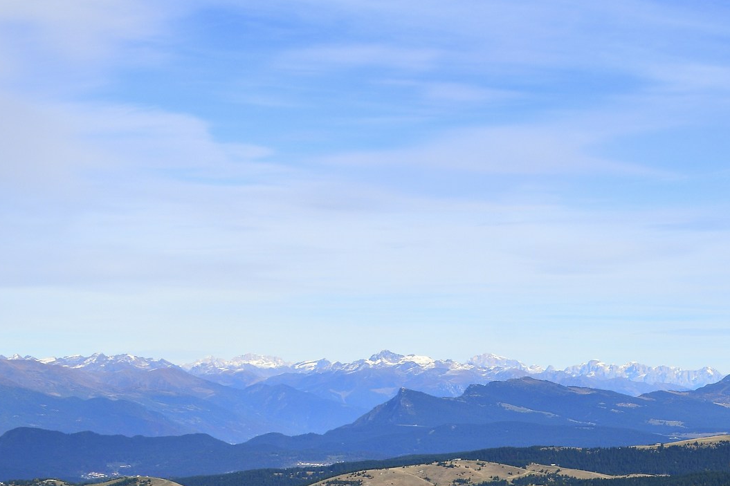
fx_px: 1868
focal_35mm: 92
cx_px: 590
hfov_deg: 21.8
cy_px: 536
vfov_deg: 14.5
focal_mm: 27
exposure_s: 1/200
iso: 100
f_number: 10
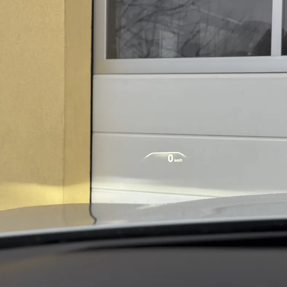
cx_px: 175
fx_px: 722
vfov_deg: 22.5
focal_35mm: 77
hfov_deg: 22.4
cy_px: 146
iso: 64
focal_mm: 6.76
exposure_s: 1/516
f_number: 1.78
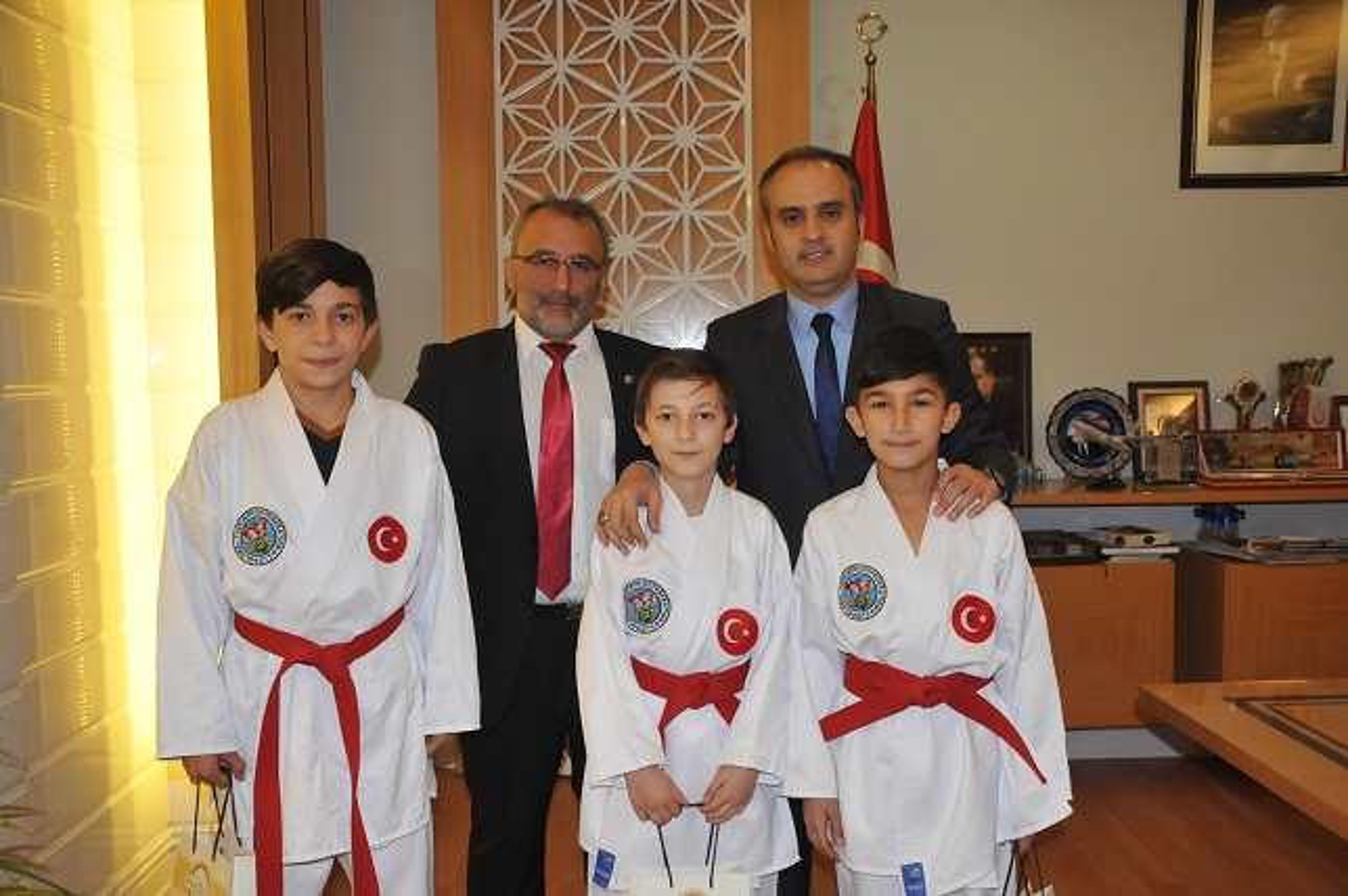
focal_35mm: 33
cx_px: 674
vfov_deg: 39.9
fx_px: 1234
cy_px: 448
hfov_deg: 57.3
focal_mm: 22
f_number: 5
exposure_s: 1/60
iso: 800
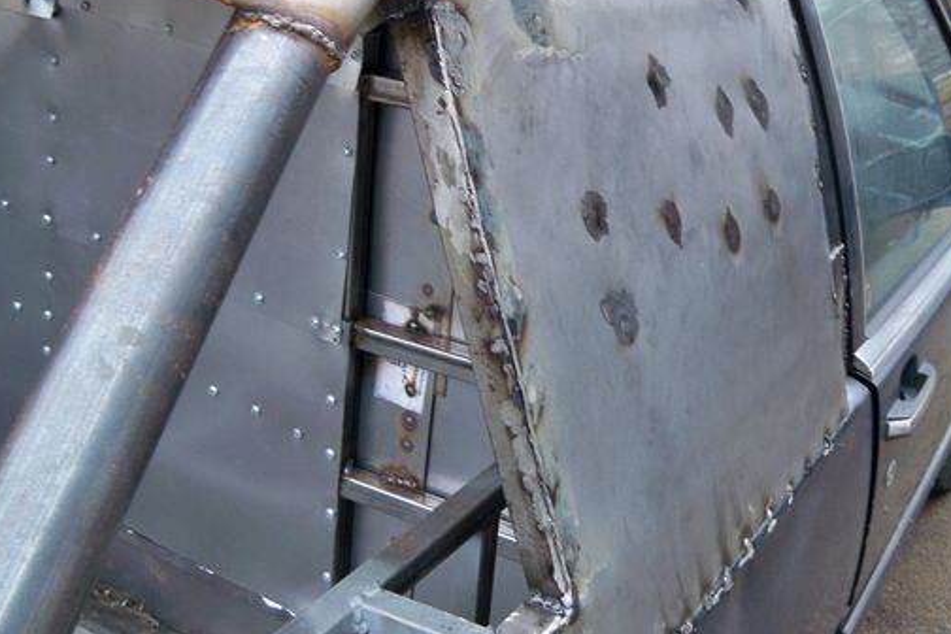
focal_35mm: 47
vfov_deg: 28.6
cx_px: 492
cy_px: 286
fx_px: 1241
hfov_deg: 41.9
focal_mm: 7.9
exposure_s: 1/30
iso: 160
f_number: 3.1
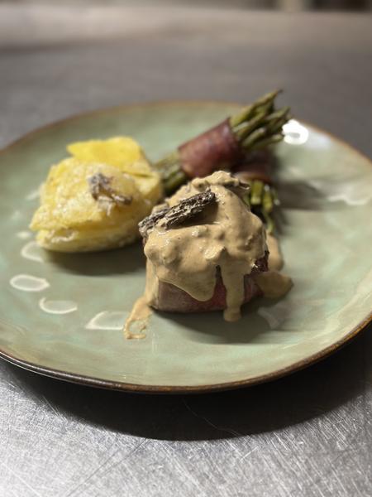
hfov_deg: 30.3
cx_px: 186
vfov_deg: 39.7
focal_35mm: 48
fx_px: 688
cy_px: 248
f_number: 1.78
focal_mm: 6.86
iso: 160
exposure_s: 1/50
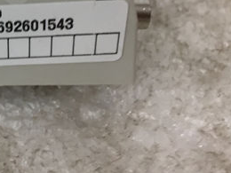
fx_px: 521
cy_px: -9
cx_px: -47
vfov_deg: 18.3
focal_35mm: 78
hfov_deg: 22.9
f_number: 2.2
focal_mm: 4.15
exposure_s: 1/33
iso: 80
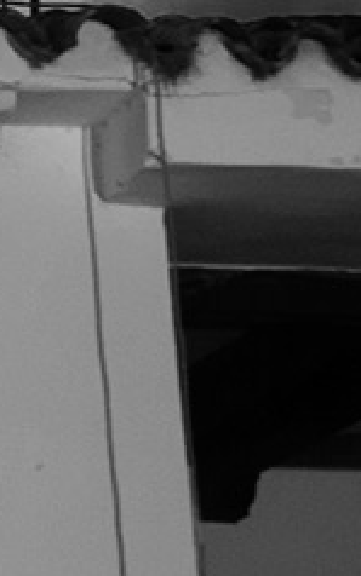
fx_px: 4245
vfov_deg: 7.8
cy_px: 116
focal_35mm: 270
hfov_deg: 4.5
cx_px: -1035
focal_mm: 35
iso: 400
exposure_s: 1/50
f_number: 4
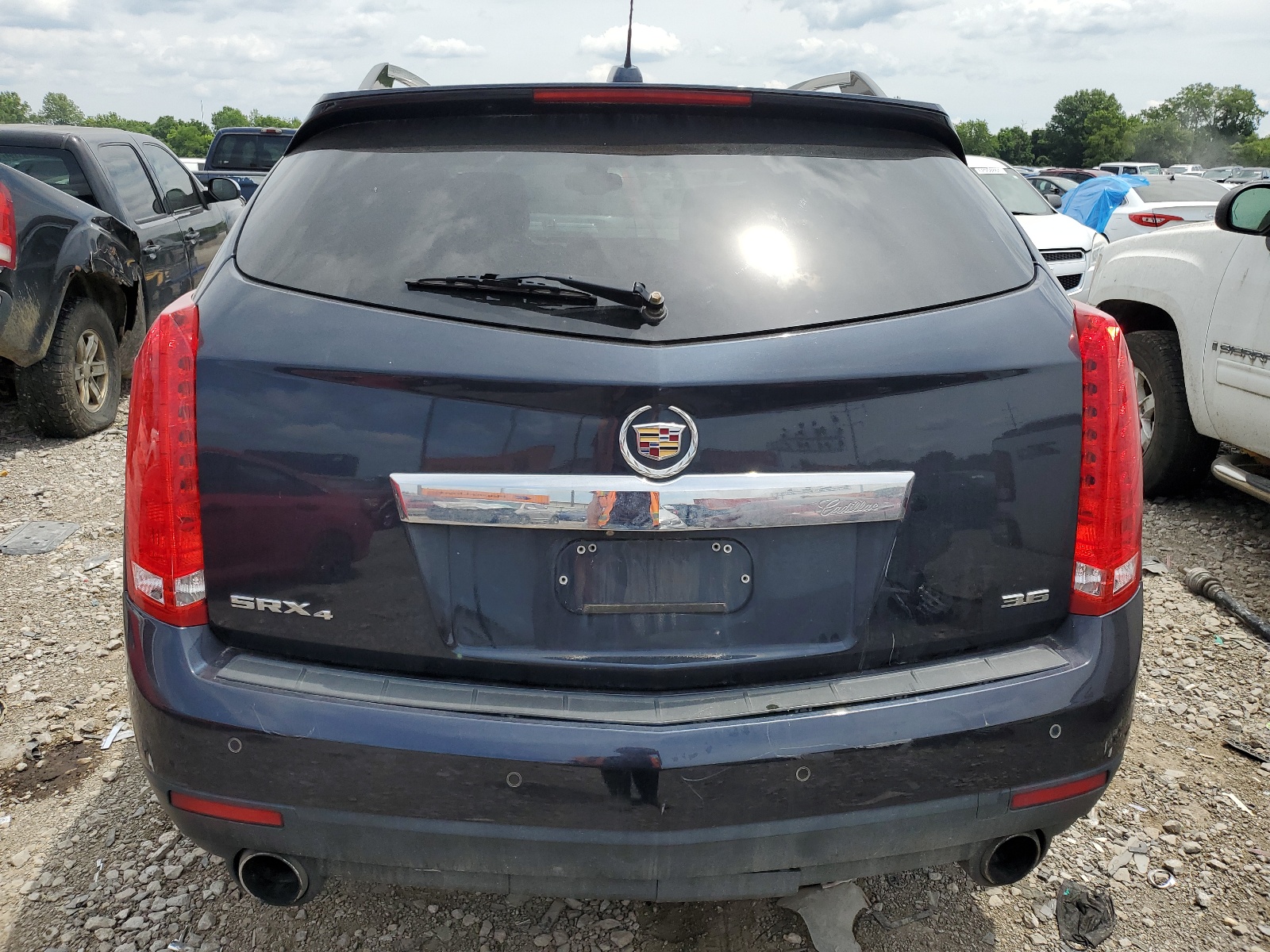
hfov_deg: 67.3
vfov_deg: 53.1
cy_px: 476
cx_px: 635
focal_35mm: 26
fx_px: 954
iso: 50
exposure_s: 1/3333
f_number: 1.5
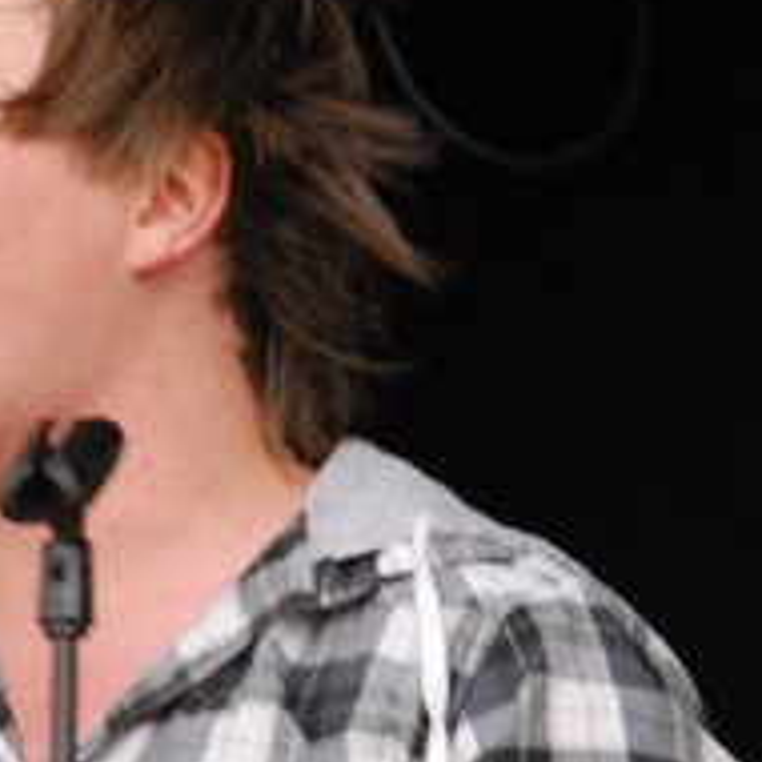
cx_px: 96
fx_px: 15466
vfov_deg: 2.8
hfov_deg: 2.8
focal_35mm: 621
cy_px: 329
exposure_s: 1/80
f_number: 22
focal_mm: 240
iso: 1600
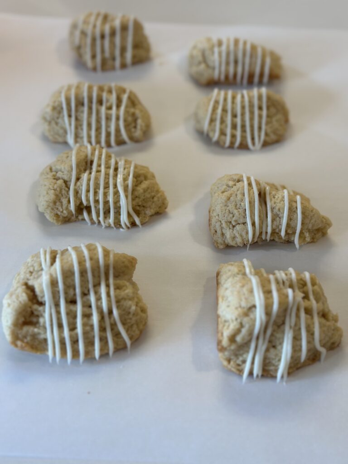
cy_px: 232
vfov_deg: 39.7
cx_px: 174
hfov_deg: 30.3
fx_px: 643
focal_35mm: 48
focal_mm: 6.86
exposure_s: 1/120
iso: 100
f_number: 1.78
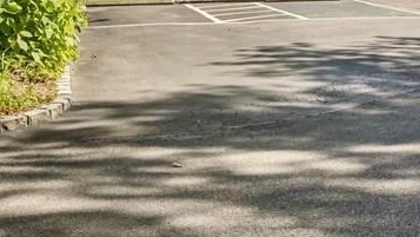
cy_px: -110
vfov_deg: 14.1
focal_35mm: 81
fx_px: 902
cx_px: 495
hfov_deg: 24.0
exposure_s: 1/2000
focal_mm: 18
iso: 640
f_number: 8
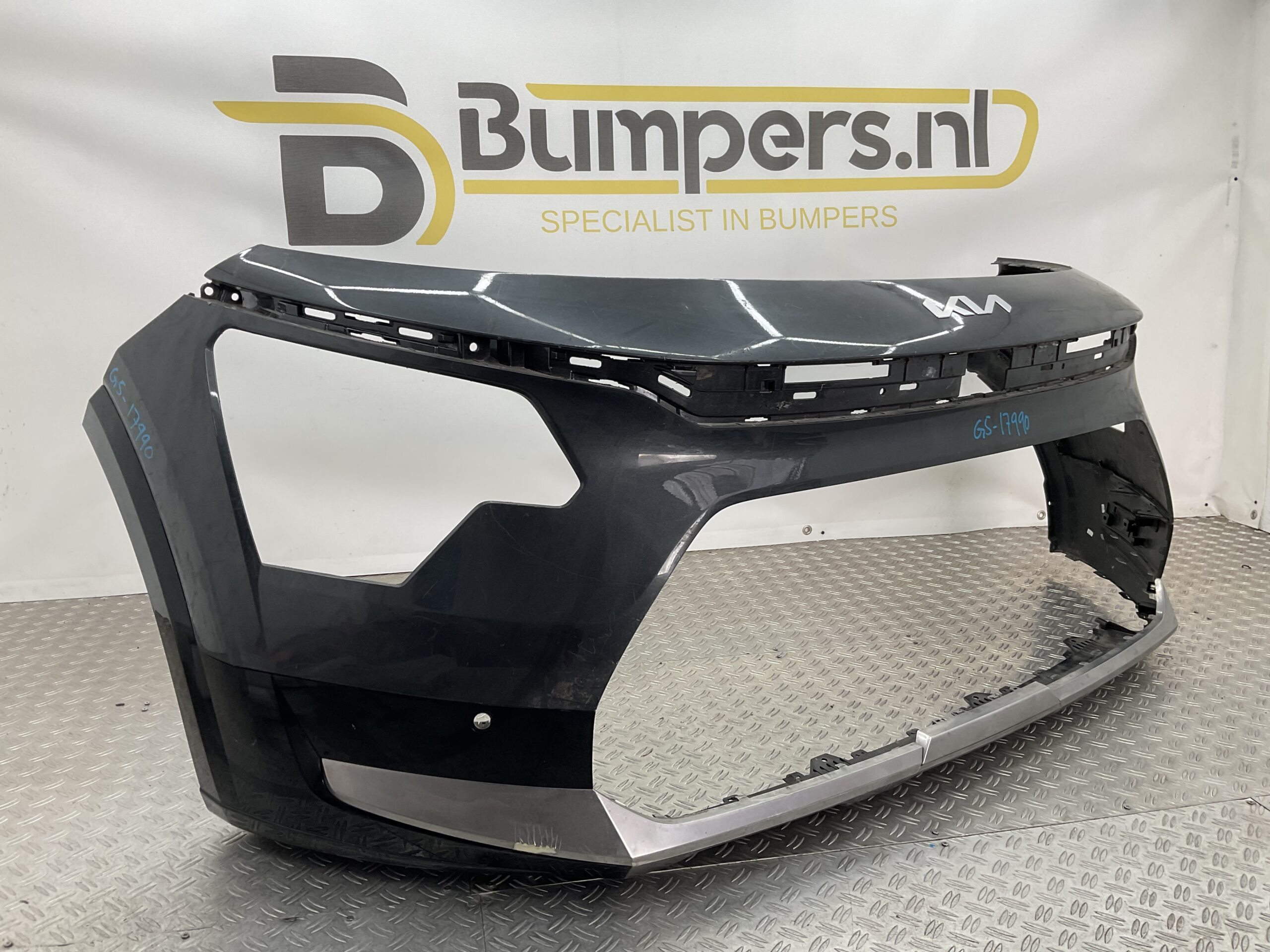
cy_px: 476
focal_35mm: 29
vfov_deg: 48.2
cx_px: 635
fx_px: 1064
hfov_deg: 61.7
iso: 25
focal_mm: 3
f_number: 1.8
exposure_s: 1/120
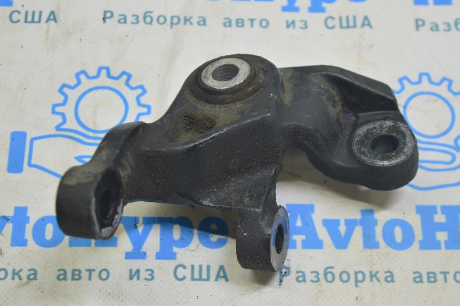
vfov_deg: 18.9
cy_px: 153
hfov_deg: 28.1
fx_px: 919
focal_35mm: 72
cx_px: 230
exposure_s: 1/20
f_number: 5.6
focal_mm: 48
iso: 400
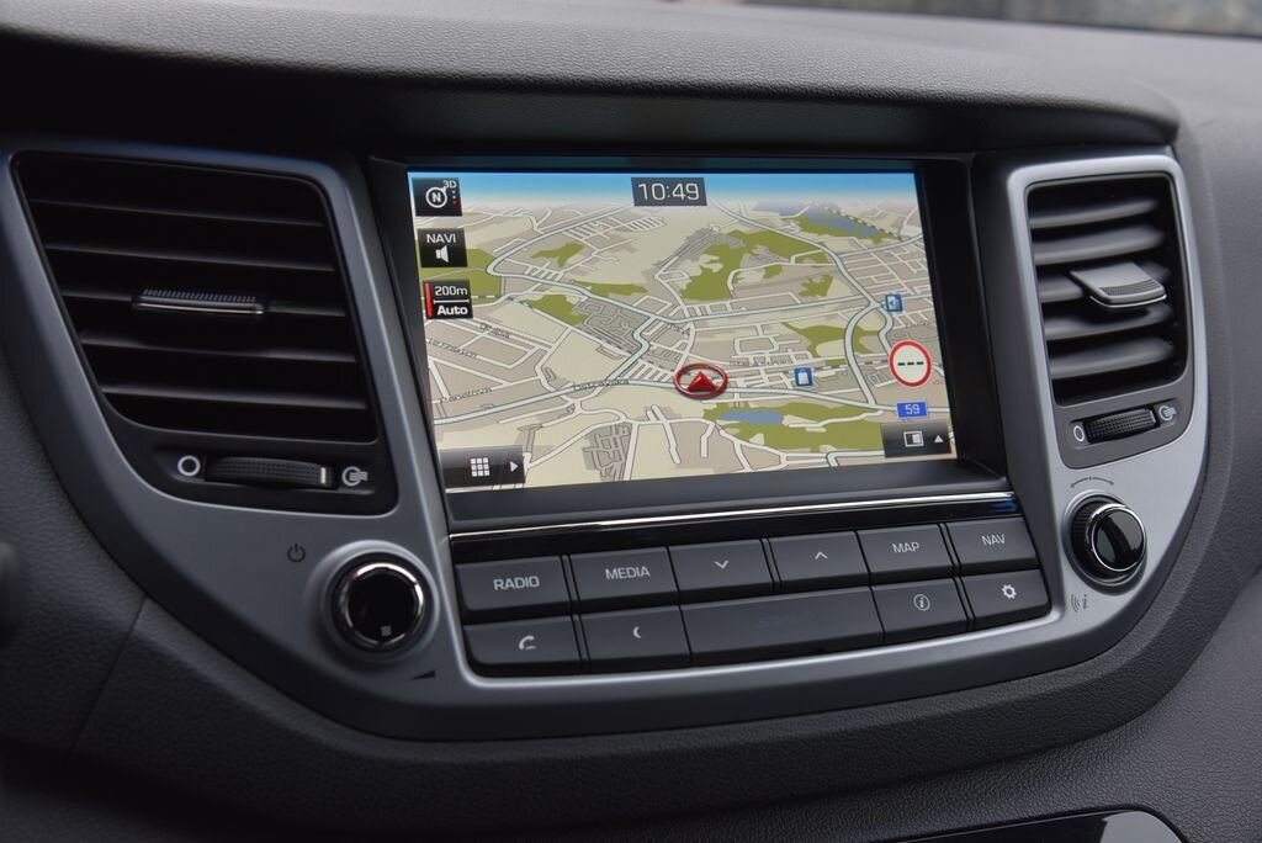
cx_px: 631
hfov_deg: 42.7
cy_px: 422
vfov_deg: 29.3
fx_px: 1613
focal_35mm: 46
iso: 500
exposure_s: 1/125
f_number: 5.6
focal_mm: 46
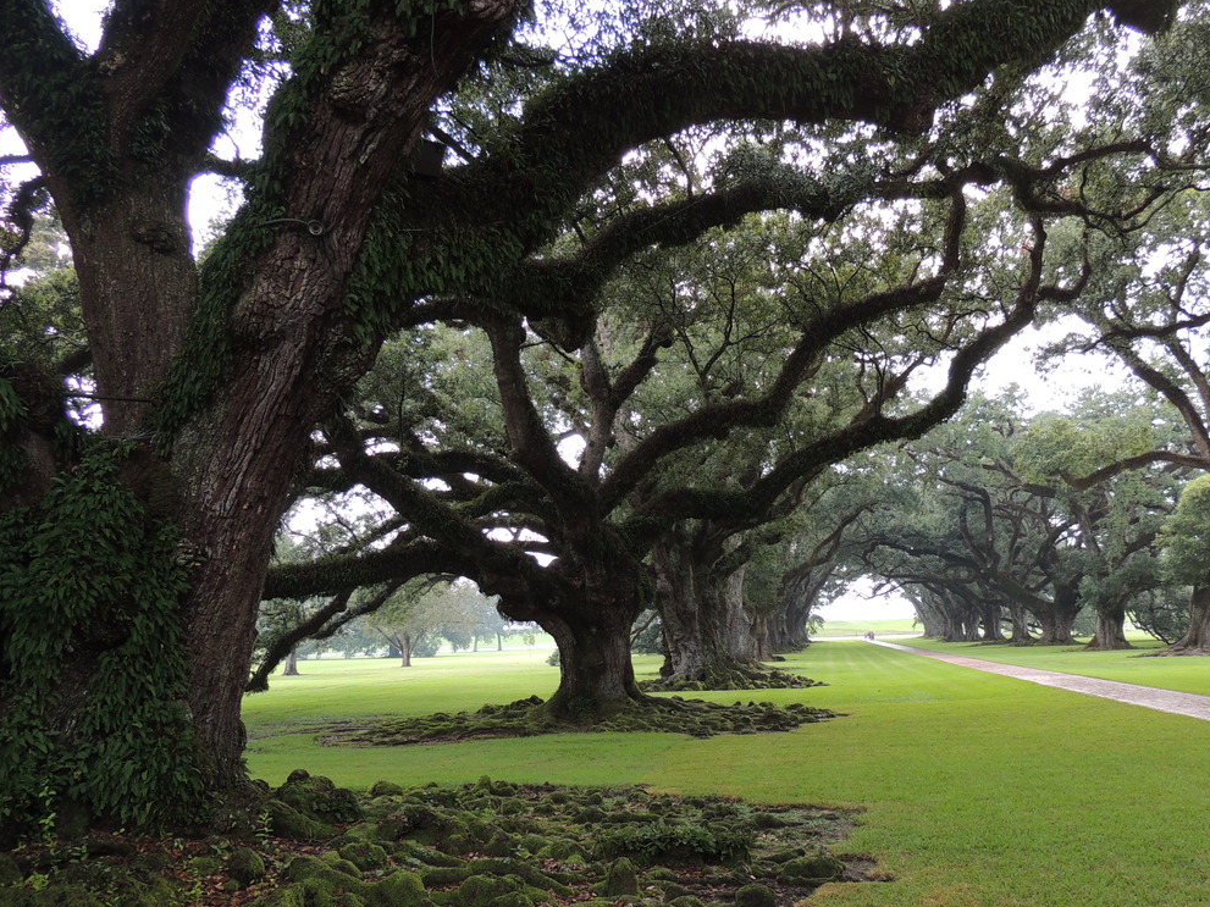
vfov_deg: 45.3
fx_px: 1083
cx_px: 734
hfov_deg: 57.8
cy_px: 531
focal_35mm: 31
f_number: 3
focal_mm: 4.3
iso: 100
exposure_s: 1/80
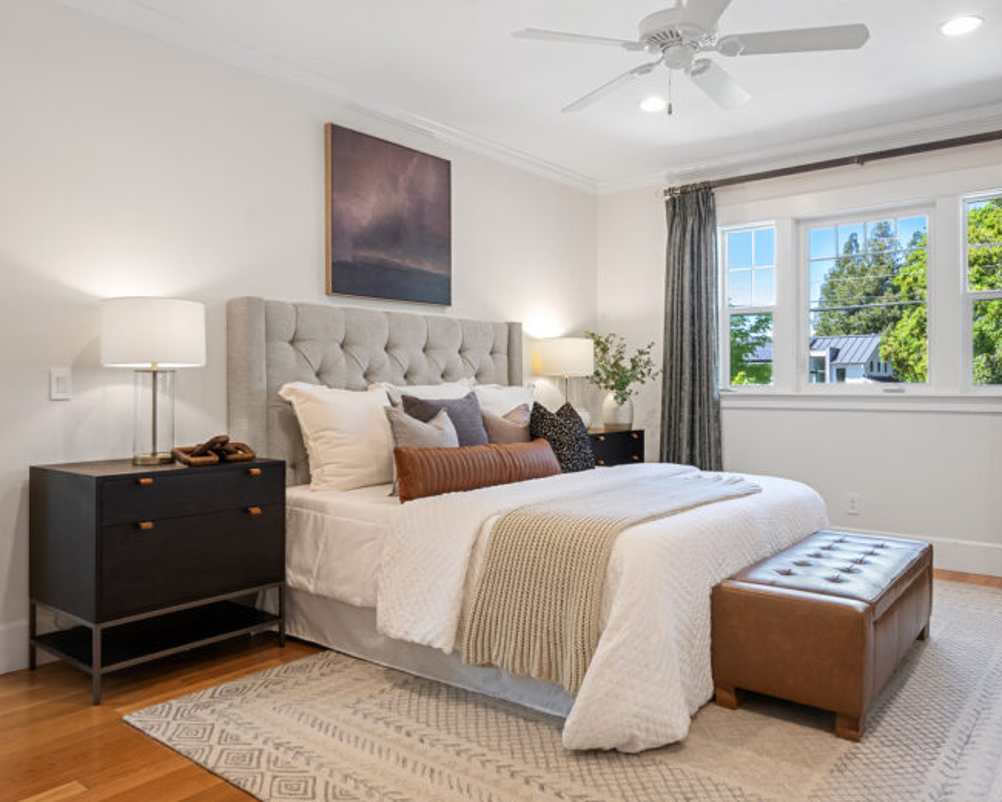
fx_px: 771
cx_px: 532
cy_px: 406
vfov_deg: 54.9
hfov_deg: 66.0
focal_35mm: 26
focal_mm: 15
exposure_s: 1/5
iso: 250
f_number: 9
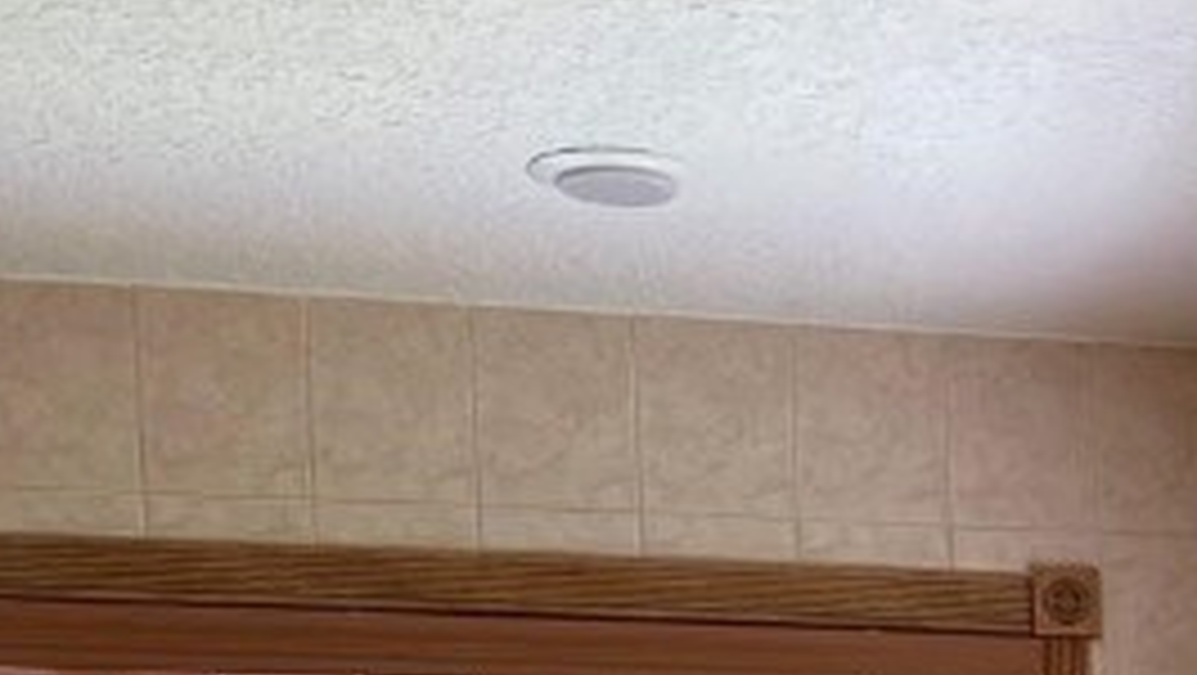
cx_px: 1606
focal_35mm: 109
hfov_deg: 18.1
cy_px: 1494
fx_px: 3462
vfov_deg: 10.0
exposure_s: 1/60
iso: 64
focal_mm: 4.25
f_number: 1.8
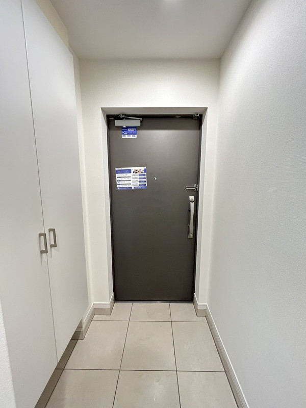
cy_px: 204
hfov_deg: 85.7
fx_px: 165
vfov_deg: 102.1
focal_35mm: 14
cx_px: 153
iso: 500
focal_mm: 1.54
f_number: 2.4
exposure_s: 1/50
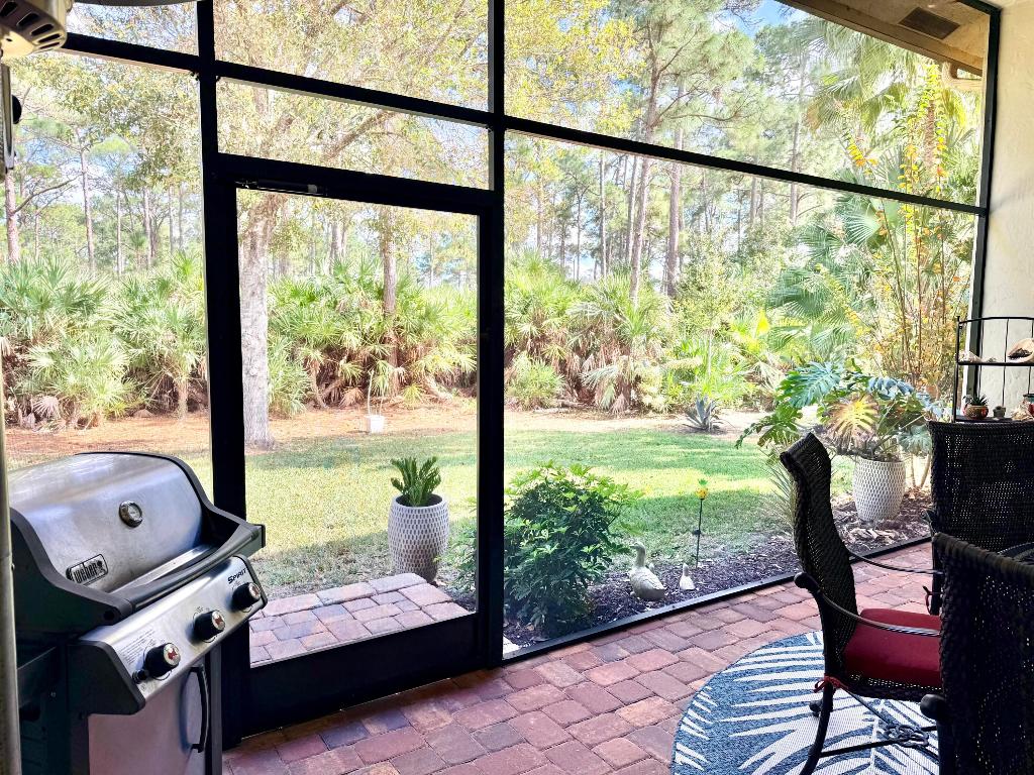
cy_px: 388
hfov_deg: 71.6
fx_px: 717
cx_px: 517
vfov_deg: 56.8
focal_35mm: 24
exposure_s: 1/401
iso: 80
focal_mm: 6.76
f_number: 1.78
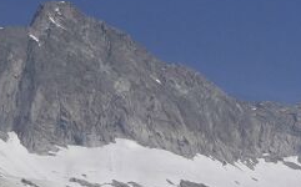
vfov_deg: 3.3
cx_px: 767
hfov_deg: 5.2
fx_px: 3179
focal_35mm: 388
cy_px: 494
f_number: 7.1
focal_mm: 35
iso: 200
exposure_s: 1/2000
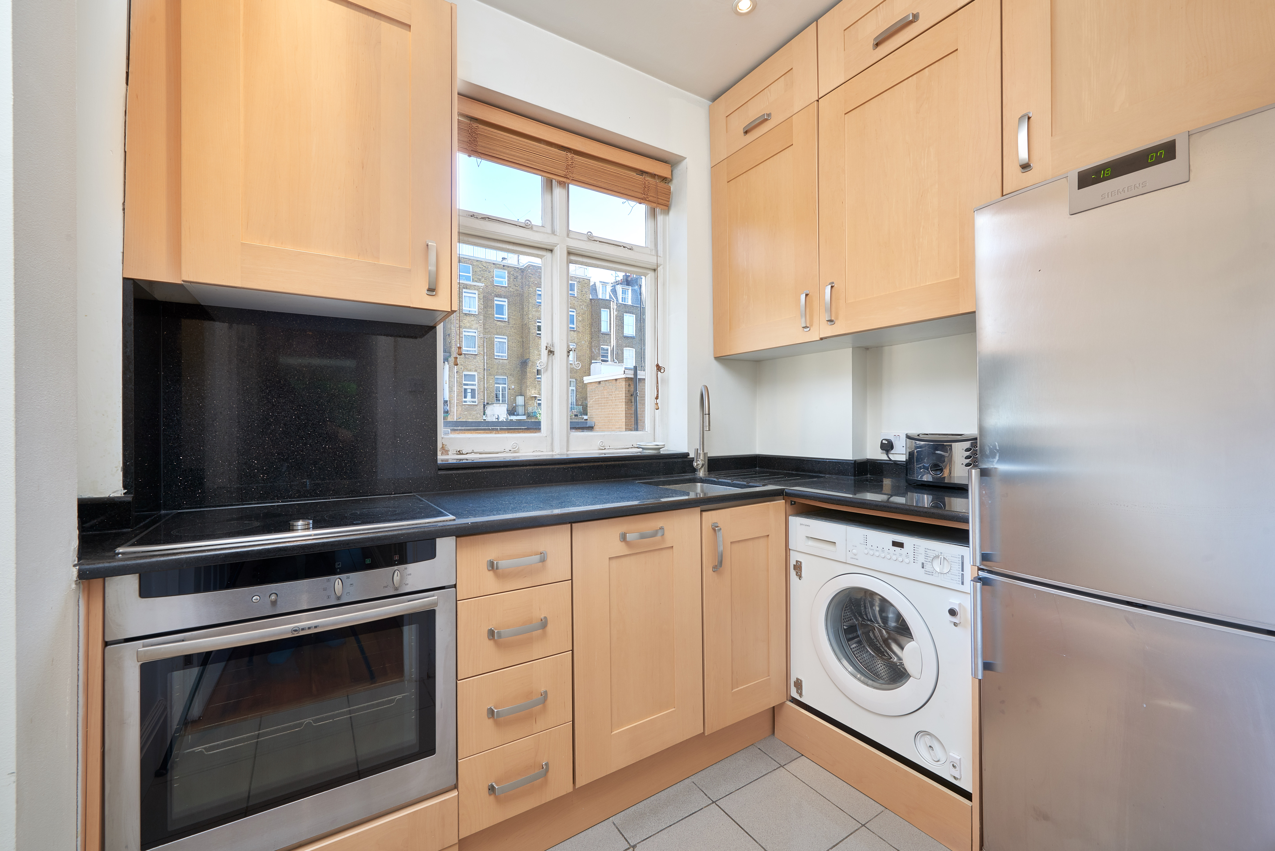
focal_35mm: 14
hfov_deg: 104.2
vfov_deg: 81.2
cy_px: 426
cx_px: 638
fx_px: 496
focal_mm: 14
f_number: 11
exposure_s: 1/2
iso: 200
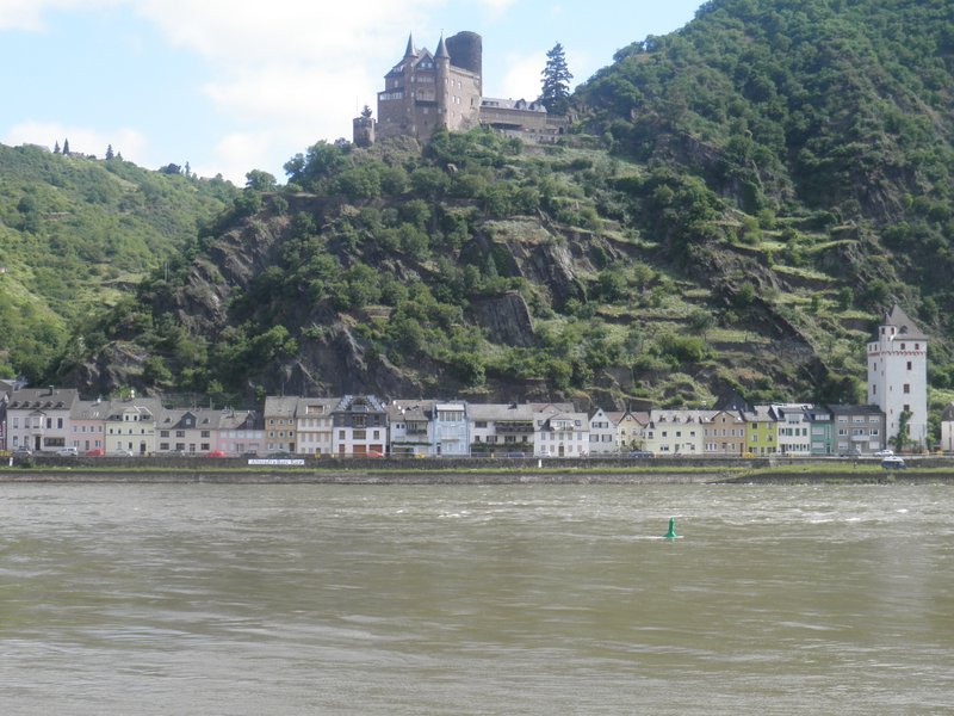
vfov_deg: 24.8
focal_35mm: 59
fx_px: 1626
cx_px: 477
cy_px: 358
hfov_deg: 32.7
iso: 64
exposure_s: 1/250
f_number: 4.5
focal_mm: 10.4
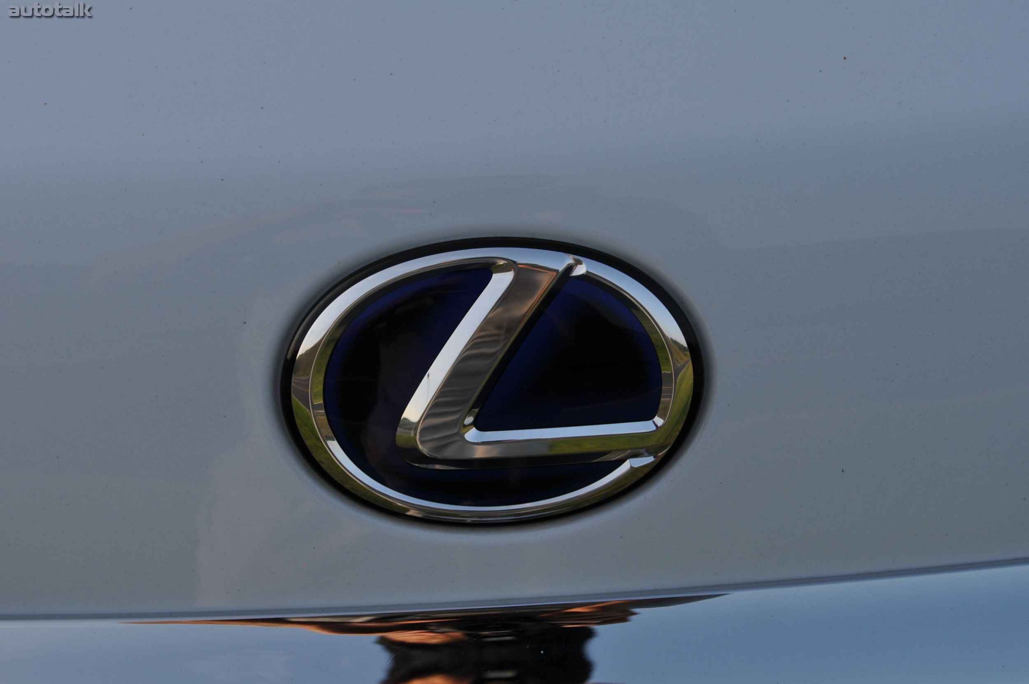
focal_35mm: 82
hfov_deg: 24.6
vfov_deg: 16.5
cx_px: 514
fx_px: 2355
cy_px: 342
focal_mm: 55
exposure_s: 1/250
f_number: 8
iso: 200
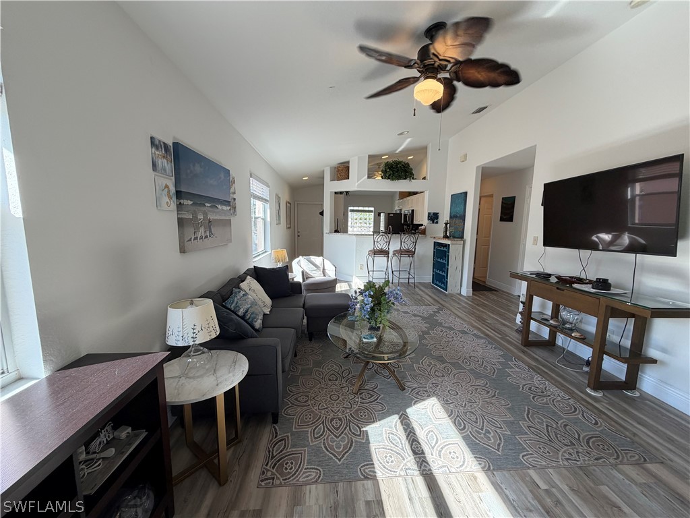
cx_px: 345
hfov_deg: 102.1
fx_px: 279
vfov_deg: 85.7
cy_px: 259
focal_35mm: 14
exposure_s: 1/120
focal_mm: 2.22
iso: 64
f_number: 2.2
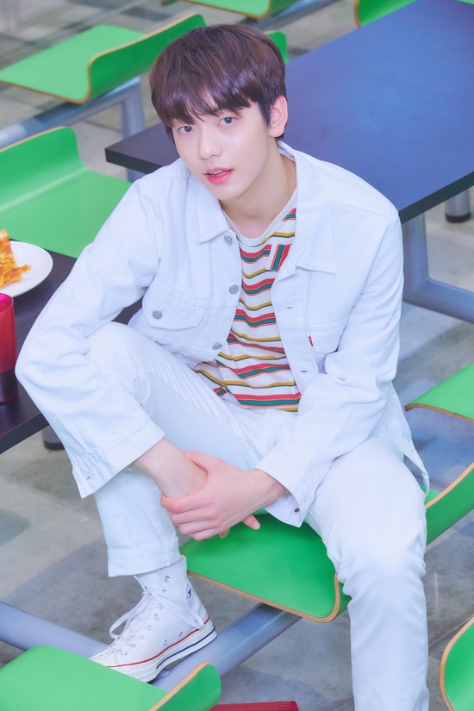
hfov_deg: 11.4
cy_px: 356
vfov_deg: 17.1
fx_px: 2370
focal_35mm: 120
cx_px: 237
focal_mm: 120
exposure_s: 1/125
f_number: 8
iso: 800
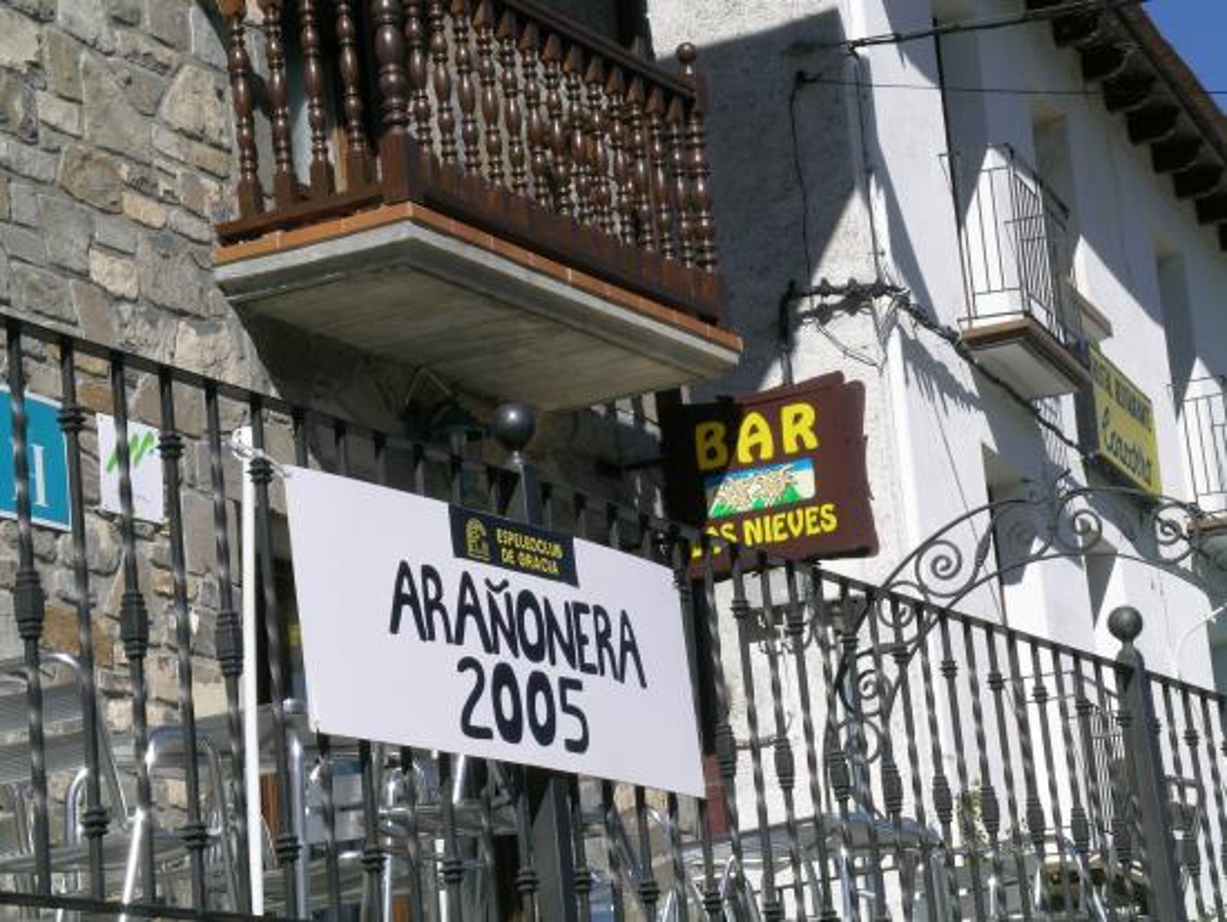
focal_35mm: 116
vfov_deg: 12.8
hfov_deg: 17.0
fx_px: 4114
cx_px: 614
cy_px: 461
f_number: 7.3
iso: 50
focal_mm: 24
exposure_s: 1/173
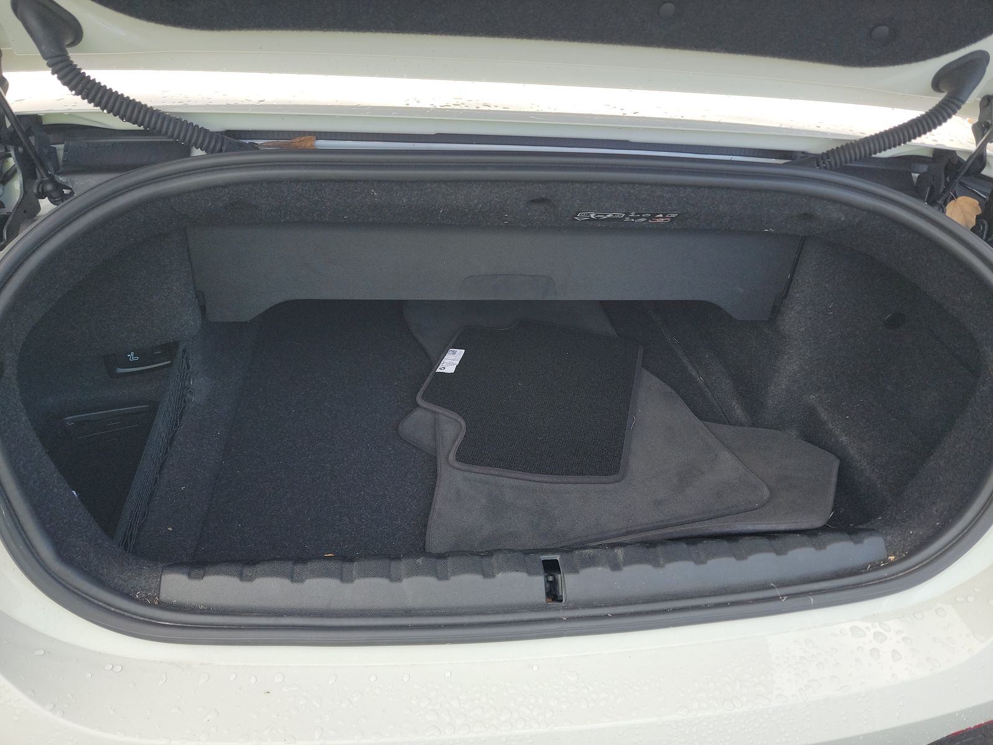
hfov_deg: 71.6
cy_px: 372
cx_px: 496
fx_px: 688
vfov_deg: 56.8
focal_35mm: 24
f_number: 1.8
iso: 50
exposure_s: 1/135
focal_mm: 6.7
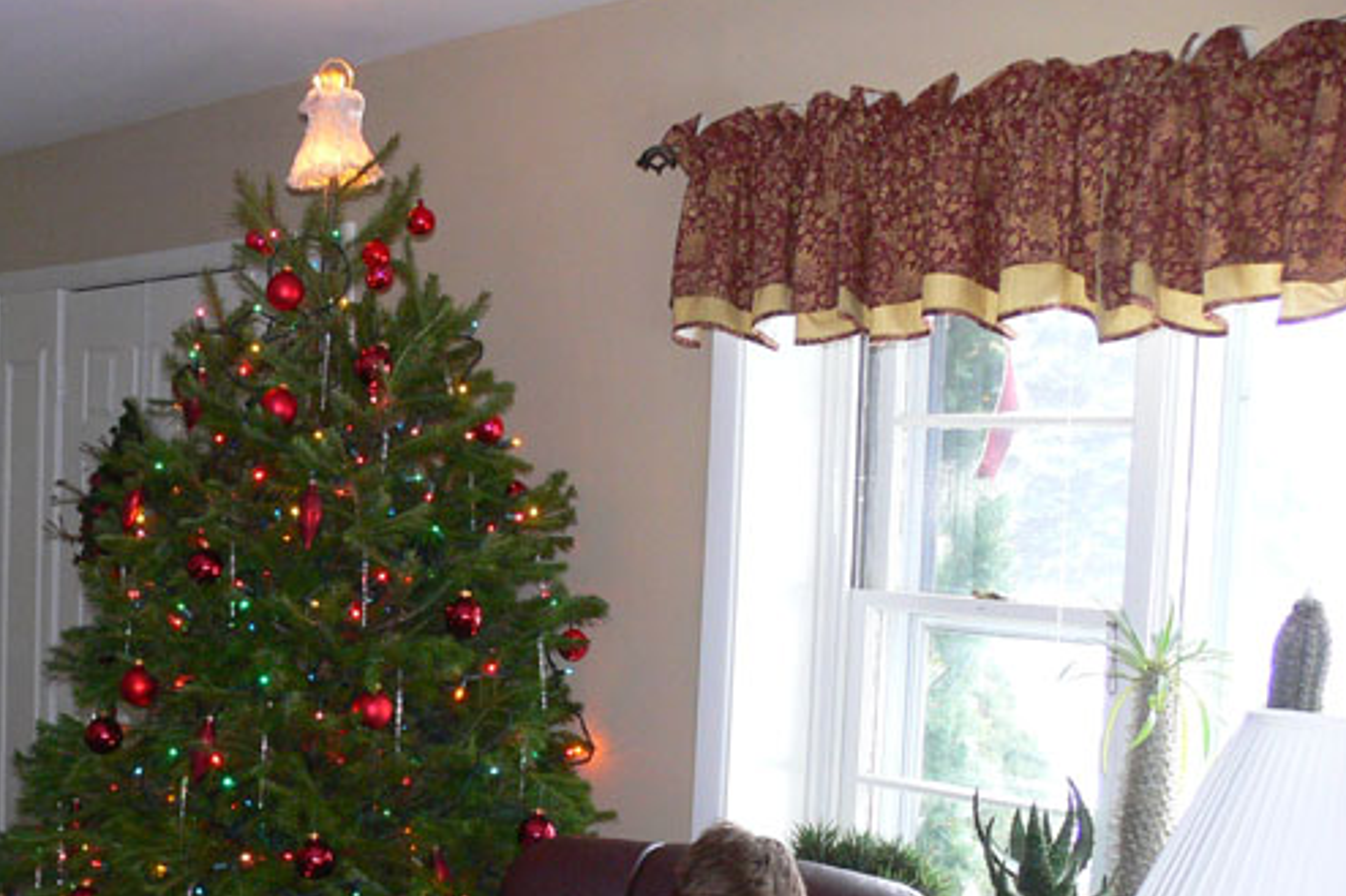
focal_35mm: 59
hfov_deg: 33.0
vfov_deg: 22.6
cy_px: 741
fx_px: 2205
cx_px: 275
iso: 200
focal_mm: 7.4
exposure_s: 1/30
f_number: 2.8
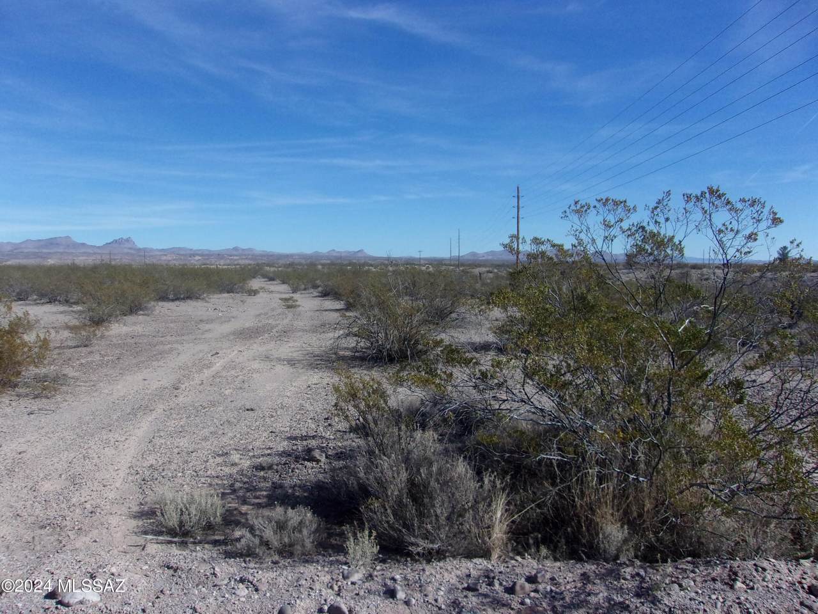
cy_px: 307
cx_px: 409
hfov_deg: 65.3
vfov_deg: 51.4
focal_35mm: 27
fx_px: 638
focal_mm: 4.9
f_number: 10.4
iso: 200
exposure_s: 1/400
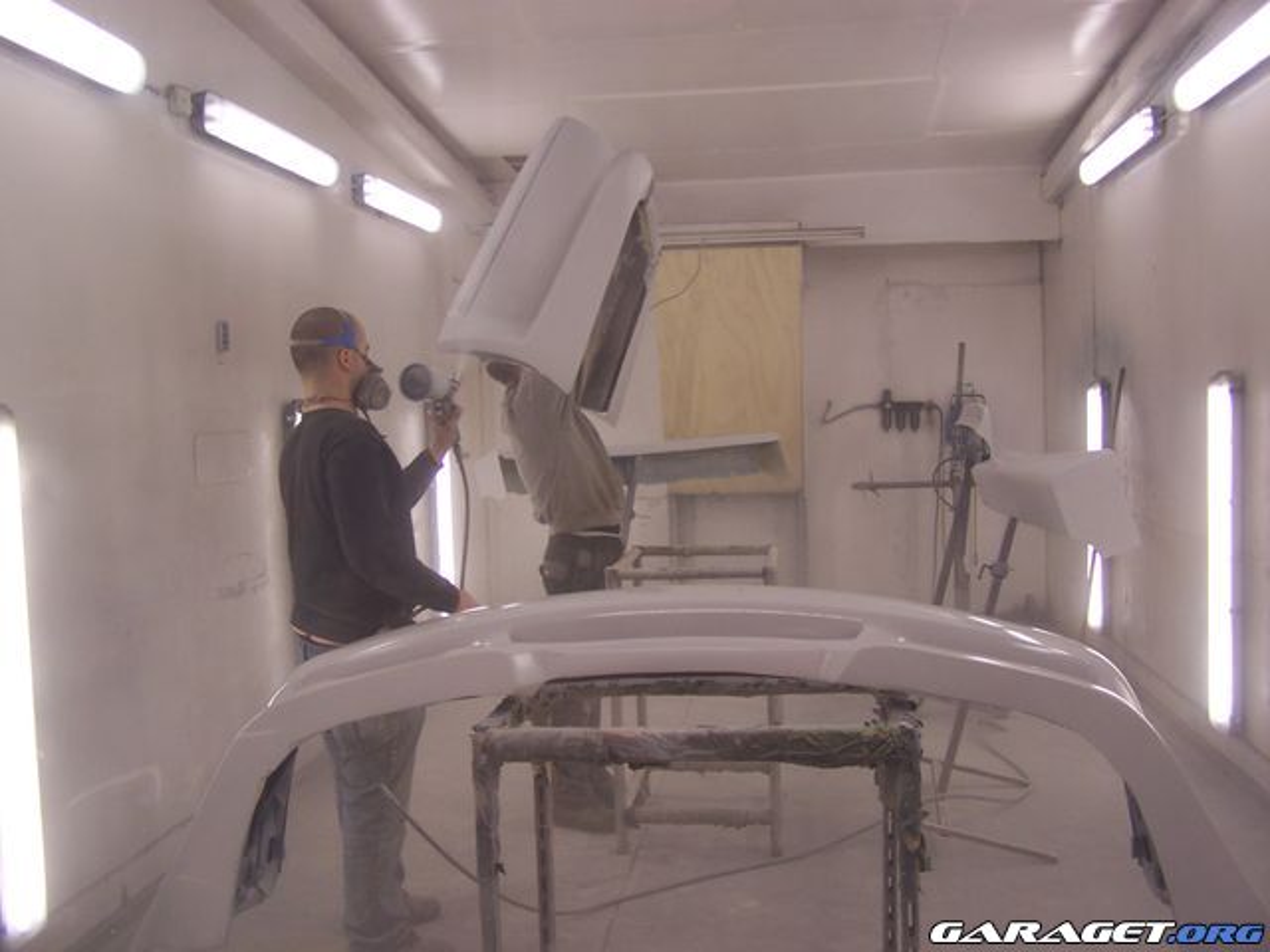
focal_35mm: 38
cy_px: 476
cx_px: 635
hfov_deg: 49.0
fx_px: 1394
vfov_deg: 37.7
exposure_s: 1/30
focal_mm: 6.3
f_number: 2.8
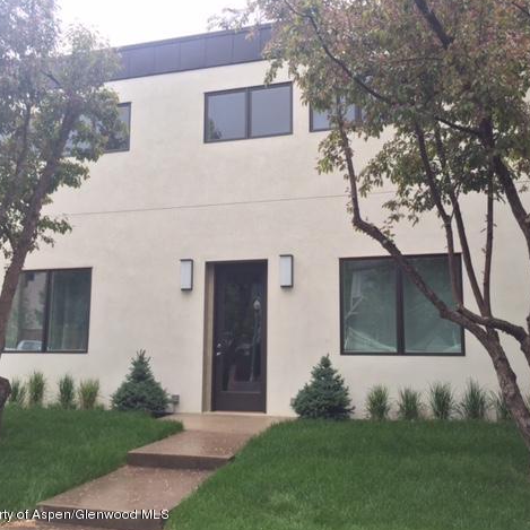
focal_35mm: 35
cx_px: 271
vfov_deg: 47.2
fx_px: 606
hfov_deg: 47.2
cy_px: 266
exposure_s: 1/302
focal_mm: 4.15
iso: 32
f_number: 2.2
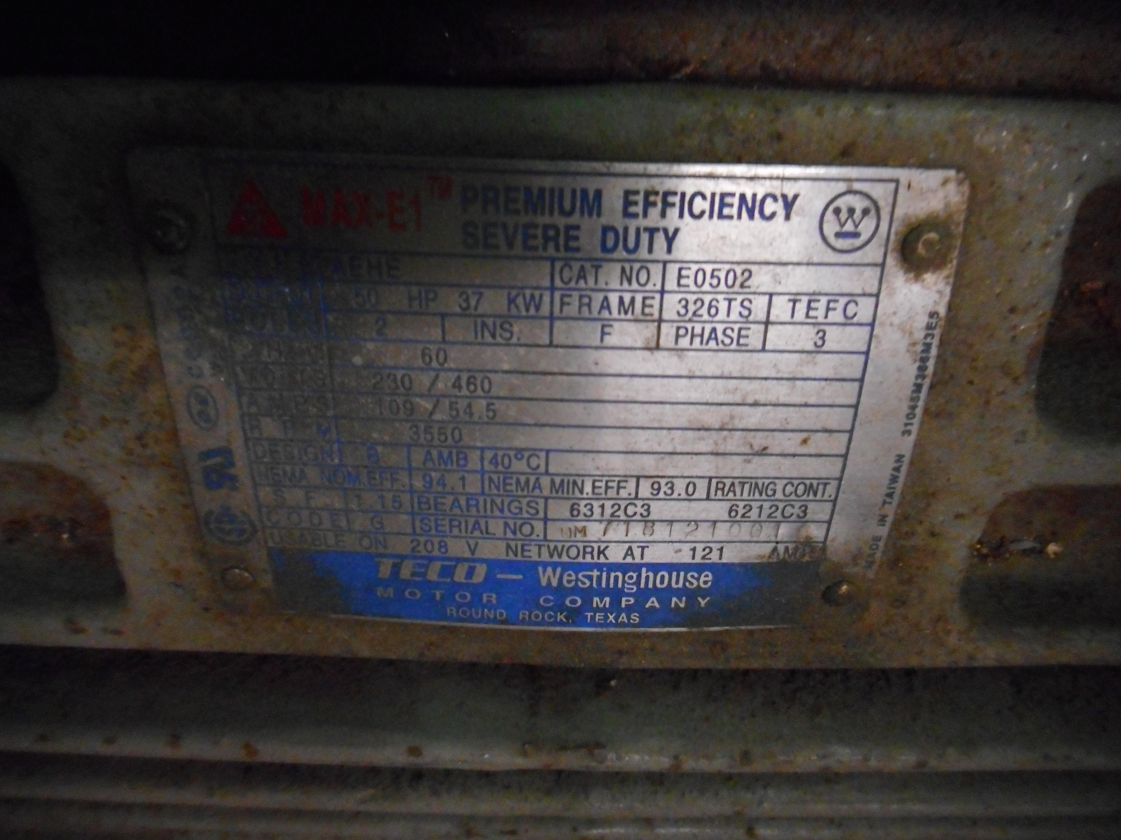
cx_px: 560
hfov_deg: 69.4
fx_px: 810
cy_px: 420
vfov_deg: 54.9
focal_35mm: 25
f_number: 3.7
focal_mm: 4.5
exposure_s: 1/15
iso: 800
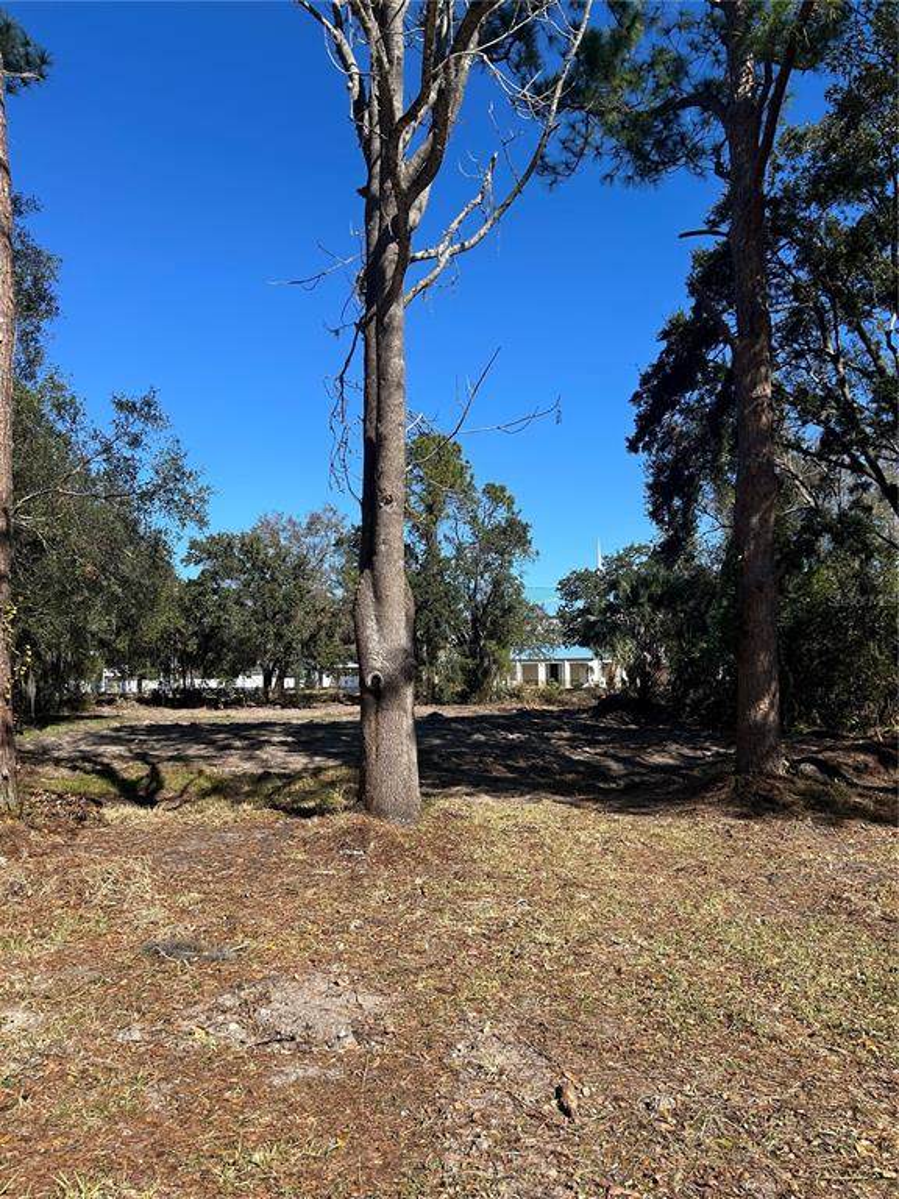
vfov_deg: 67.3
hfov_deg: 53.1
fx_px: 900
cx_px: 450
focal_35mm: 26
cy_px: 600
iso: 50
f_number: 1.5
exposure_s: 1/3077
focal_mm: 5.7
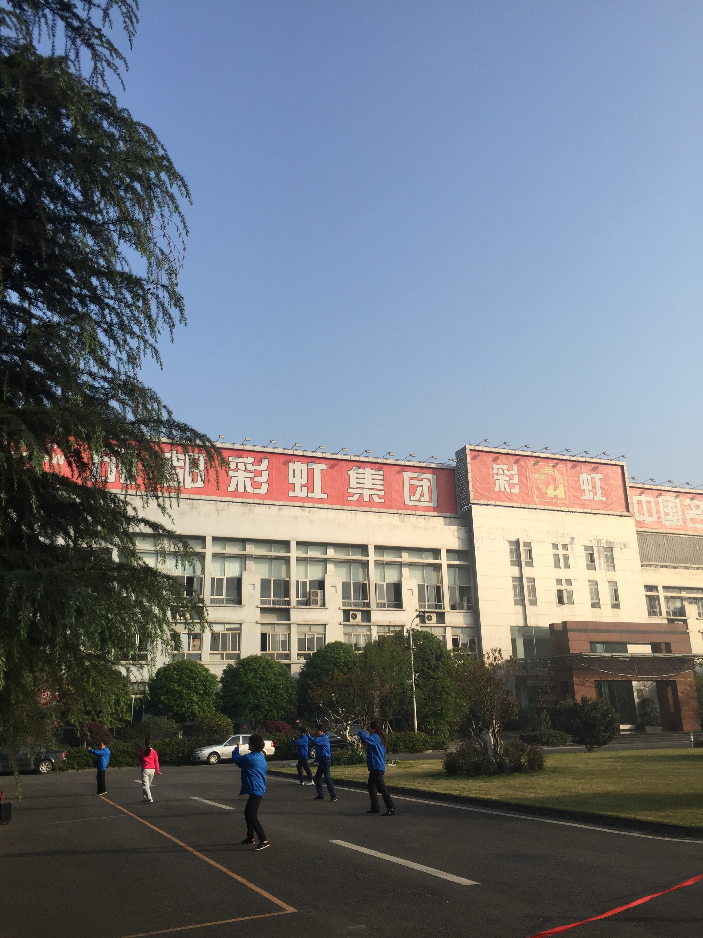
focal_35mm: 29
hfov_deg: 48.2
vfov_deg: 61.7
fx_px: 785
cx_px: 352
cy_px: 469
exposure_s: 1/1582
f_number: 2.2
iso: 32
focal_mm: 4.15
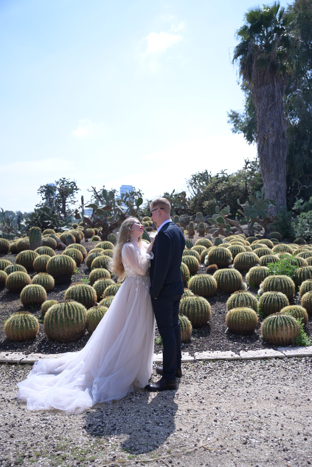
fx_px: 429
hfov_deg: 40.0
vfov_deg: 57.2
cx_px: 156
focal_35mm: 33
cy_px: 234
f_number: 3.2
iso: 100
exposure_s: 1/1250
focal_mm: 33
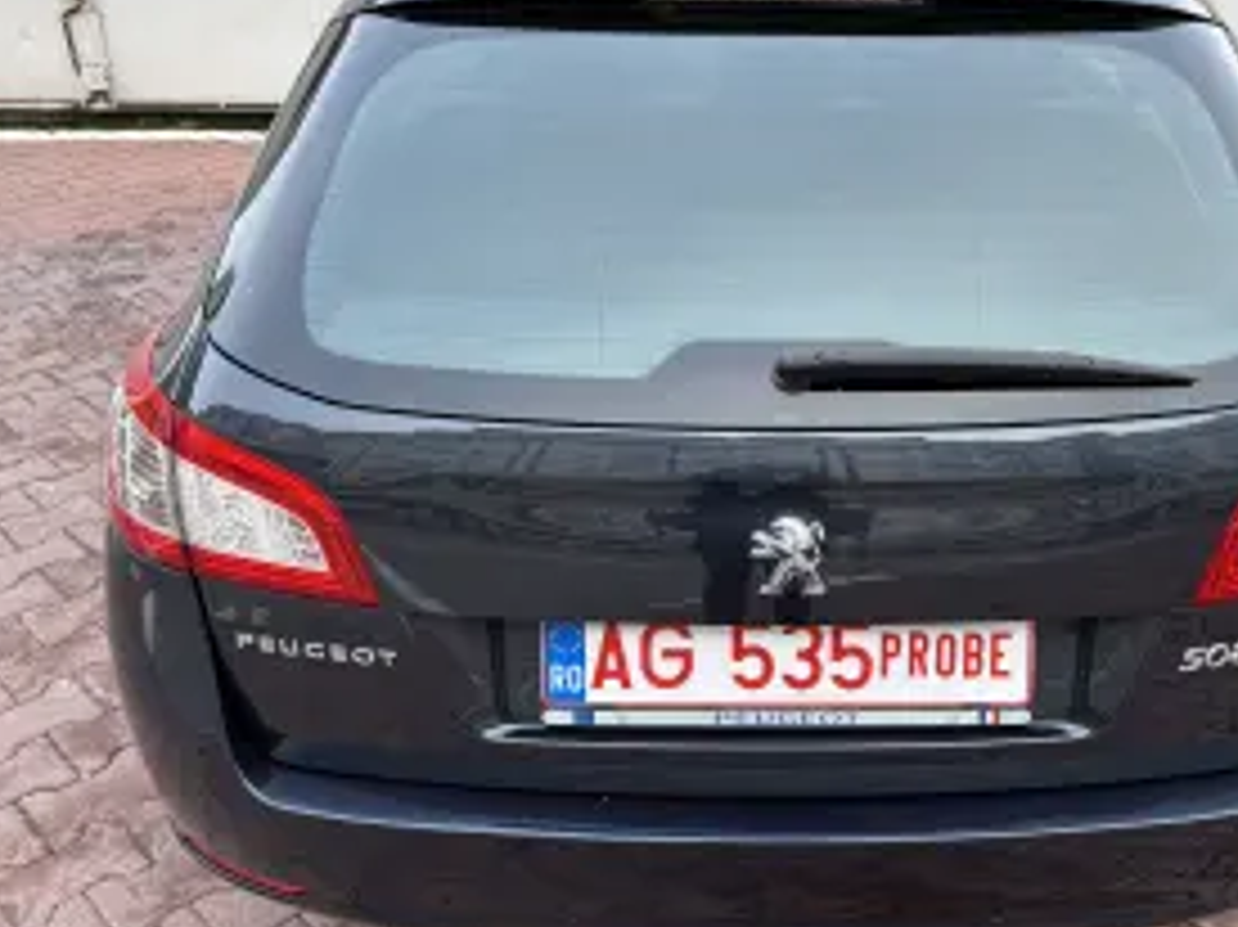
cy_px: 396
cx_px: 774
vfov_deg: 41.7
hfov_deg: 53.4
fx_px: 1215
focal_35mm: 34
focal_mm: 5.96
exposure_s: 1/122
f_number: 1.6
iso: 100
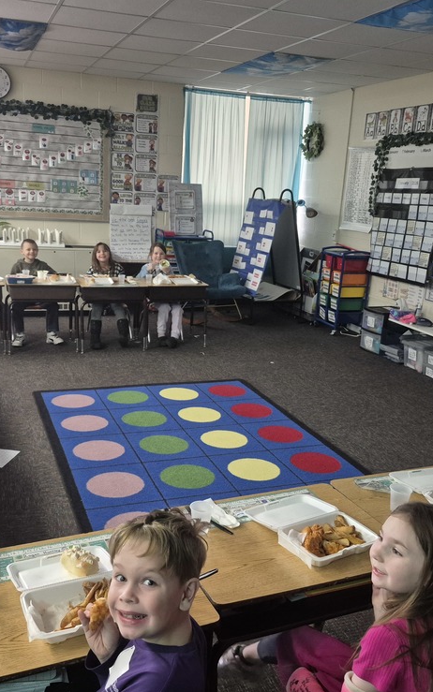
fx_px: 623
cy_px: 350
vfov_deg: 58.1
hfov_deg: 38.3
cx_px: 203
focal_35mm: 33
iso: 800
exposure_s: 1/60
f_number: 1.8
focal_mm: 5.4
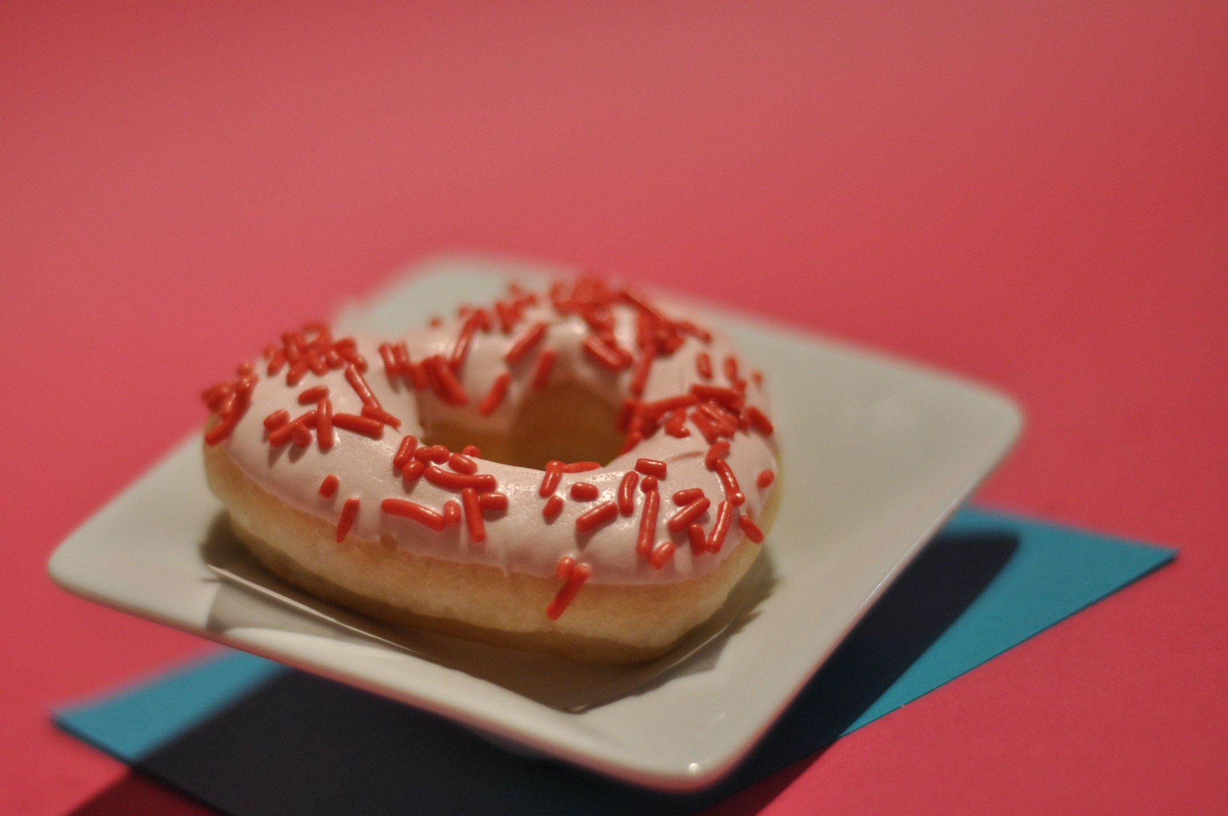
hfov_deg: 27.0
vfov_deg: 18.1
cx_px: 614
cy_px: 408
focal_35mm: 75
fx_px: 2555
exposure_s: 1/200
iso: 800
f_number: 1.8
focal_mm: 50
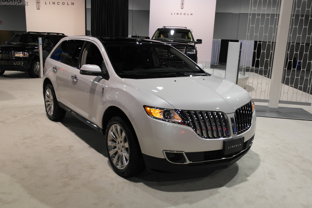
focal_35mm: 30
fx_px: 260
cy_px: 104
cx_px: 156
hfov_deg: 61.9
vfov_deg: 43.6
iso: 400
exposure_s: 1/60
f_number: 3.5
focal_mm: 20
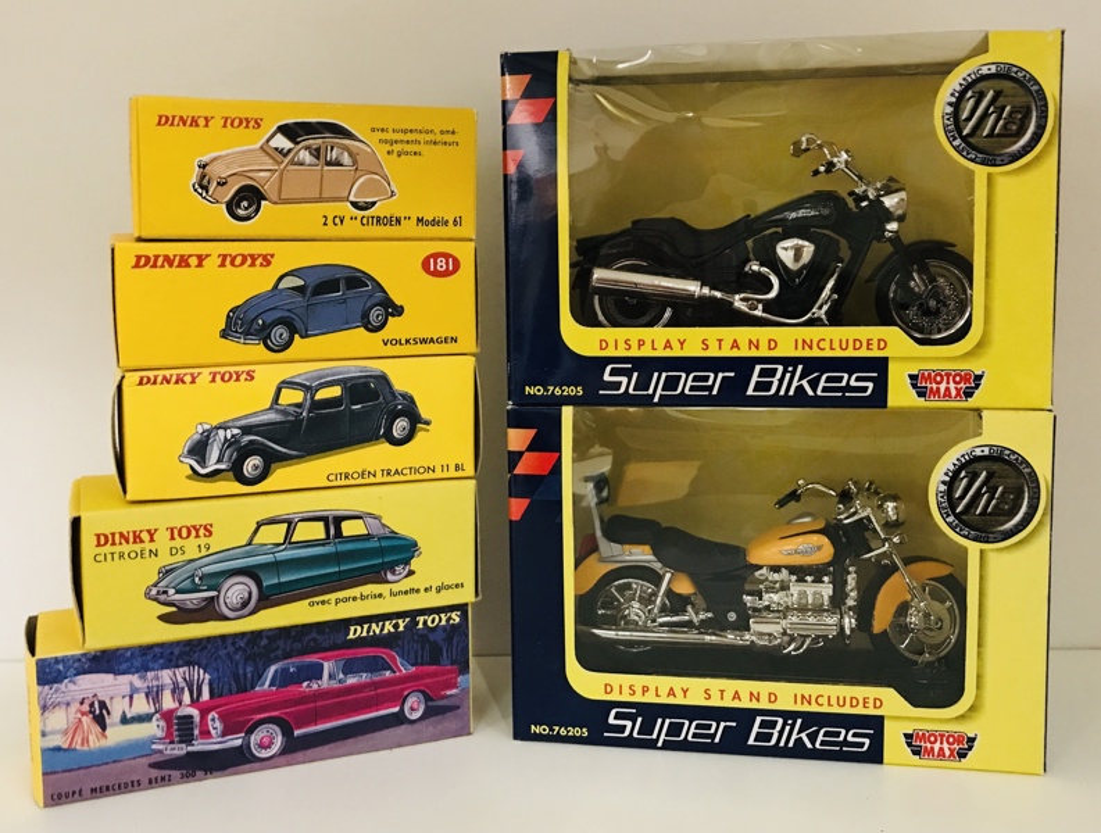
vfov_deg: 50.0
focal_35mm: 28
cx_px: 550
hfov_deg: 63.3
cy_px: 416
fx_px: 893
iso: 100
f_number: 1.8
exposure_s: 1/7
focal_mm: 3.99
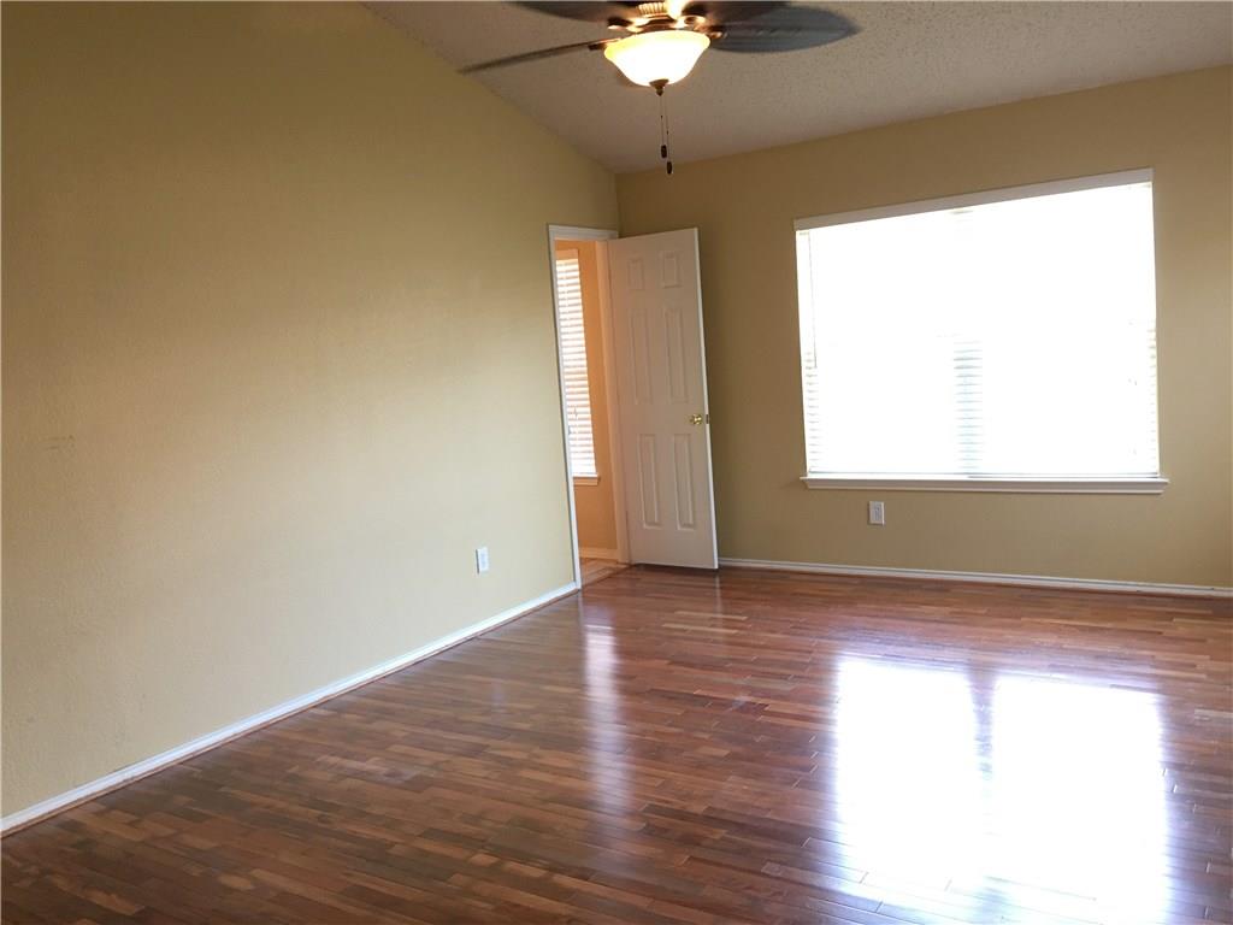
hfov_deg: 61.7
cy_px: 462
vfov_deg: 48.2
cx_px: 616
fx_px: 1033
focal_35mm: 29
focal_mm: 4.15
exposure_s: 1/15
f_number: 2.2
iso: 50
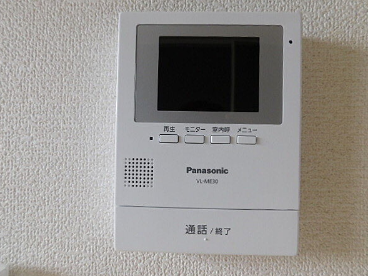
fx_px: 266
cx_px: 183
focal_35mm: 25
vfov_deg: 54.9
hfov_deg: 69.4
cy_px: 142
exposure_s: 1/50
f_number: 3
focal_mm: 4
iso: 125
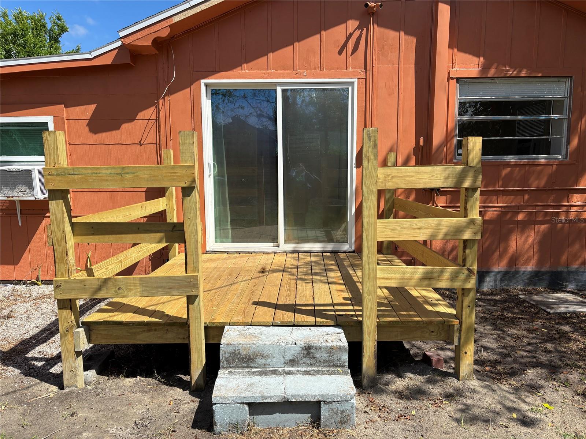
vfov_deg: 53.1
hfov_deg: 67.3
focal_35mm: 26
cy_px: 220
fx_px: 440
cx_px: 293
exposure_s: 1/3021
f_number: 1.6
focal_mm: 5.96
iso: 50
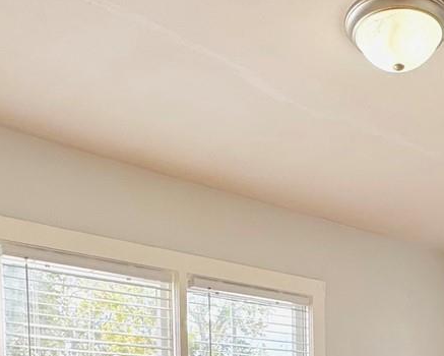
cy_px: 461
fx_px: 657
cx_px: 356
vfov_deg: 26.0
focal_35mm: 50
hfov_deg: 36.1
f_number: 2.2
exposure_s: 1/312
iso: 40
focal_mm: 2.22
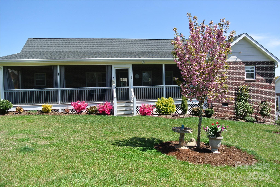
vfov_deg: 43.7
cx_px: 140
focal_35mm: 30
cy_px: 94
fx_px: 234
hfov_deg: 61.9
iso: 100
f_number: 4.5
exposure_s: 1/500
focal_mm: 11.4
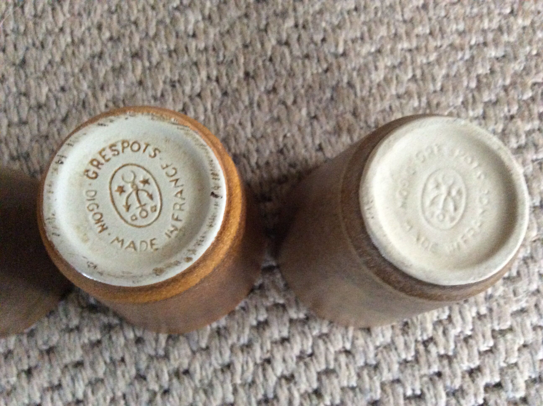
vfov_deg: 44.1
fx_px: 501
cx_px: 272
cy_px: 203
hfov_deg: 56.9
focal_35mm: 32
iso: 400
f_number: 2.4
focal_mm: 3.3
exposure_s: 1/17
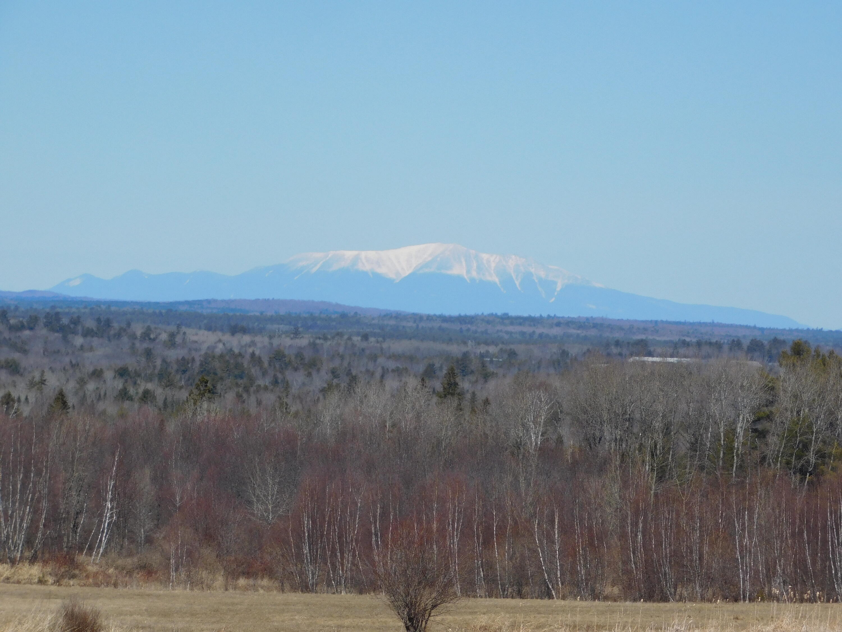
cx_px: 421
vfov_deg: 7.4
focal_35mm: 202
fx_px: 4913
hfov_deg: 9.8
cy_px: 316
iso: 125
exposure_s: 1/1000
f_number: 5.4
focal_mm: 35.9
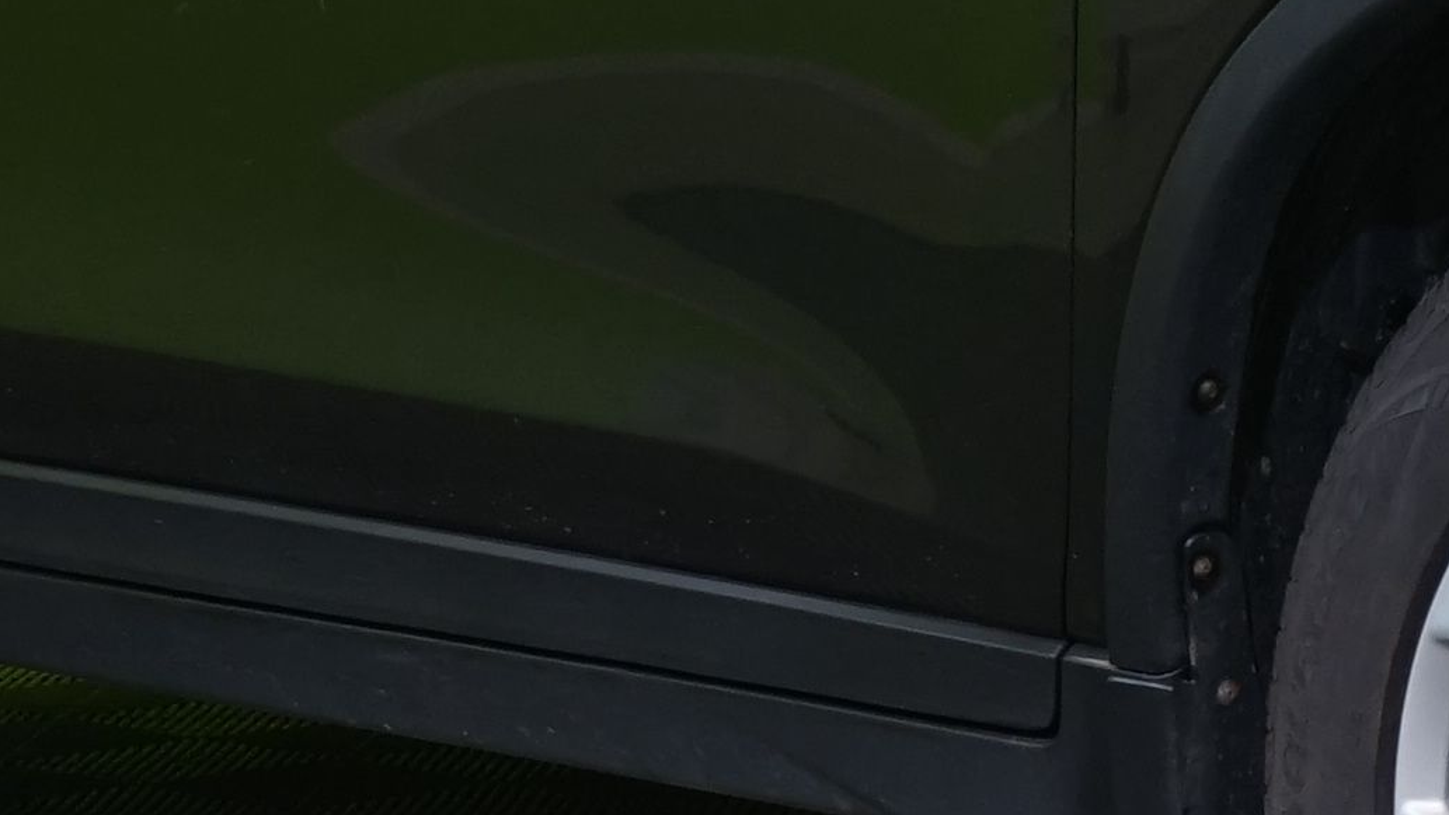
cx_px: 1737
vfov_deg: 5.7
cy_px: 31
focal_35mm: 213
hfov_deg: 10.0
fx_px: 8184
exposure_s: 1/40
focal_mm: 35
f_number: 6.3
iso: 640
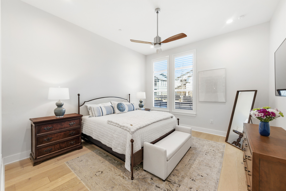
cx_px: 143
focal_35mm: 14
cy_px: 96
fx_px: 111
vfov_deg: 81.2
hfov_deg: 104.2
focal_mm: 14
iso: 400
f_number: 10
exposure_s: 1/160
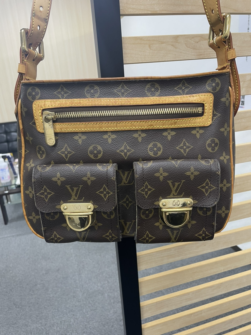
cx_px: 126
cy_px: 168
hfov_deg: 53.1
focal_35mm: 26
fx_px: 251
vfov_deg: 67.3
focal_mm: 4.2
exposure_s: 1/50
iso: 80
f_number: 1.6
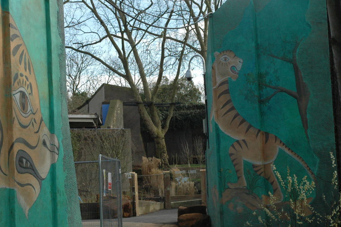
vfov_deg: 18.7
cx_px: 134
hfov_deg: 27.8
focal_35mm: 73
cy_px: 115
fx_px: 688
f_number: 9
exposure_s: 1/320
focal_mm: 35
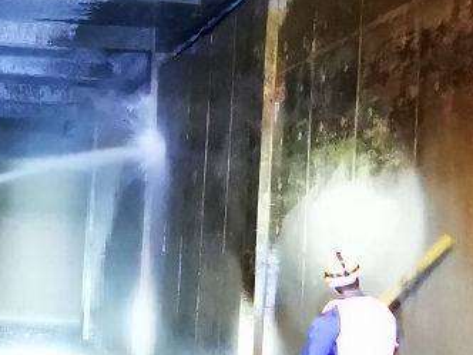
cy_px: 238
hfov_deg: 28.9
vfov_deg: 22.5
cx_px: 68
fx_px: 888
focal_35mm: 65
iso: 6400
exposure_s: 1/16.7
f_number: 1.6
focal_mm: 5.56
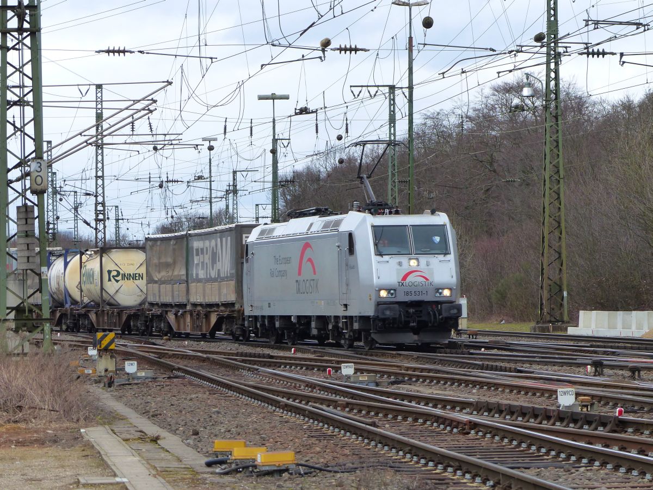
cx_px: 326
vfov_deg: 8.6
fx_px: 3263
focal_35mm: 173
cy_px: 245
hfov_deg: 11.4
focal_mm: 31.1
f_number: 4
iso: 160
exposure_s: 1/160
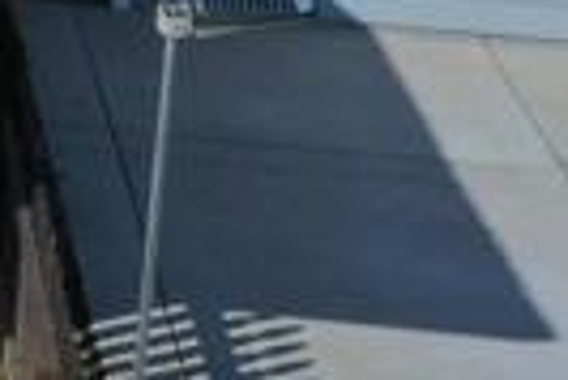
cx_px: -1478
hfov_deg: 7.5
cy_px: -438
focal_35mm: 216
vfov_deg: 6.2
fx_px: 3412
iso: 100
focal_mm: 10.26
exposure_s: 1/100
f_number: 10
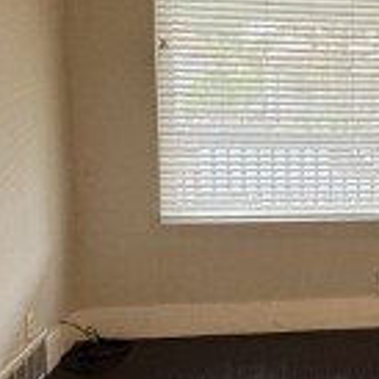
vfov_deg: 29.5
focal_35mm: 58
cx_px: 456
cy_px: 169
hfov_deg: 26.3
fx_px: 718
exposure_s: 1/120
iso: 160
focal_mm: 2.22
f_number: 2.2
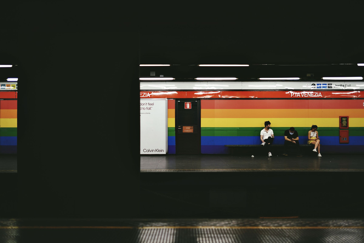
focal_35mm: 50
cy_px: 122
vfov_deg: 27.0
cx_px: 182
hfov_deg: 39.6
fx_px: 506
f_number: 1.8
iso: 100
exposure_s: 1/40
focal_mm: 50
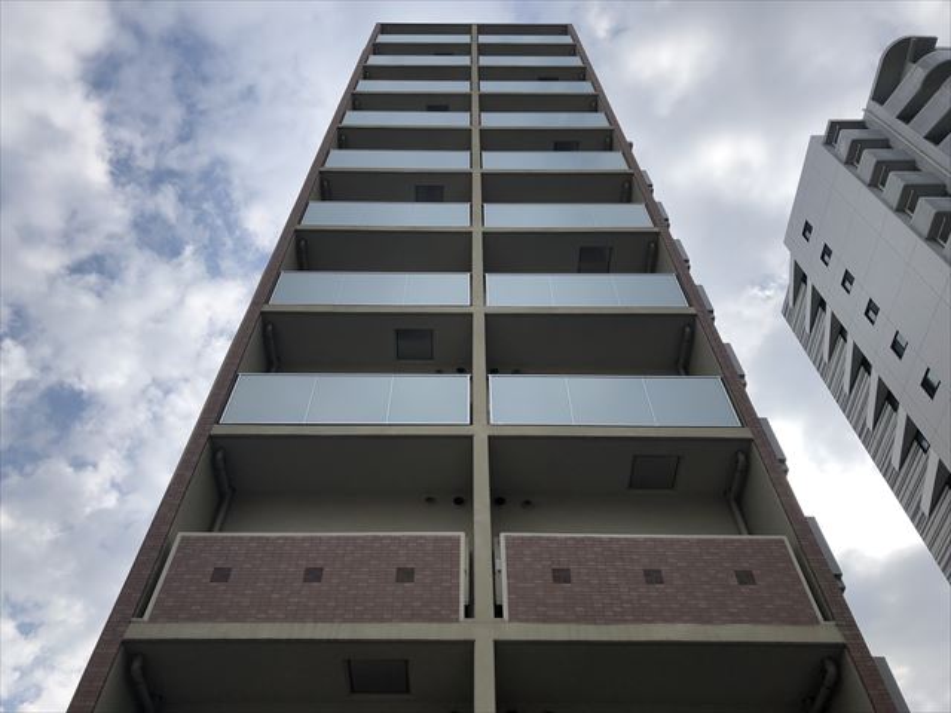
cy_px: 356
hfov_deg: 63.4
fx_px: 769
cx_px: 476
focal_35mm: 28
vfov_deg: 49.7
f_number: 1.8
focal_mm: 3.99
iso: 20
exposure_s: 1/2404
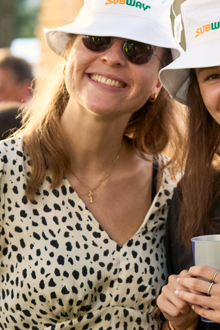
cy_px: 136
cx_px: 289
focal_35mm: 172
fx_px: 1577
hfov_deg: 7.9
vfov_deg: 11.9
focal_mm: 70
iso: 3200
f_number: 2.8
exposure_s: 1/640
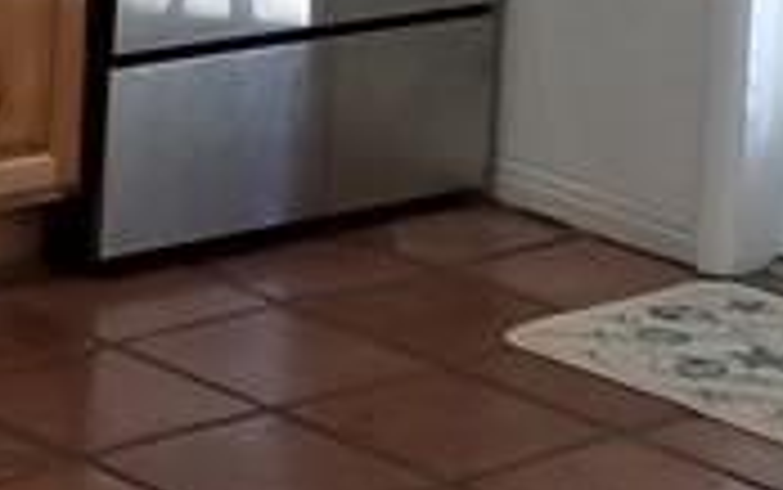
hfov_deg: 12.9
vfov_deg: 7.8
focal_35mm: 162
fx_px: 3459
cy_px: -418
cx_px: 266
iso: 64
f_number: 1.7
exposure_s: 1/60
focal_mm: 4.2
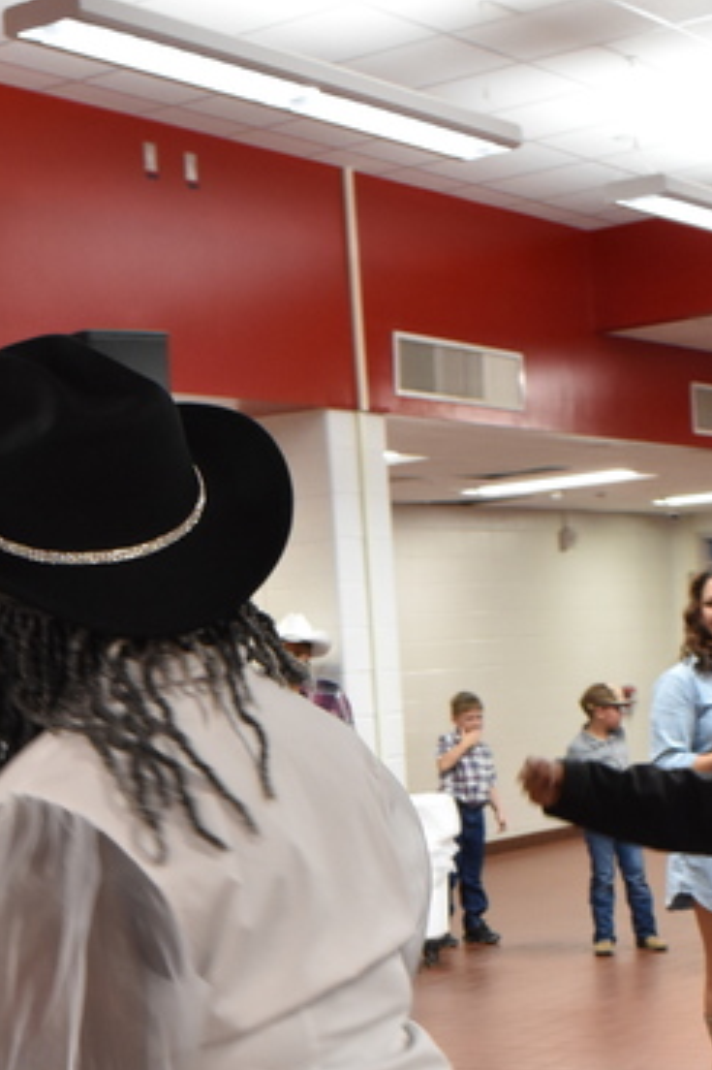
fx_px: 2230
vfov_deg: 26.2
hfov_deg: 17.9
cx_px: 70
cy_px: 942
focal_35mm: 75
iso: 1400
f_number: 7.1
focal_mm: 23
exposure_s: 1/40
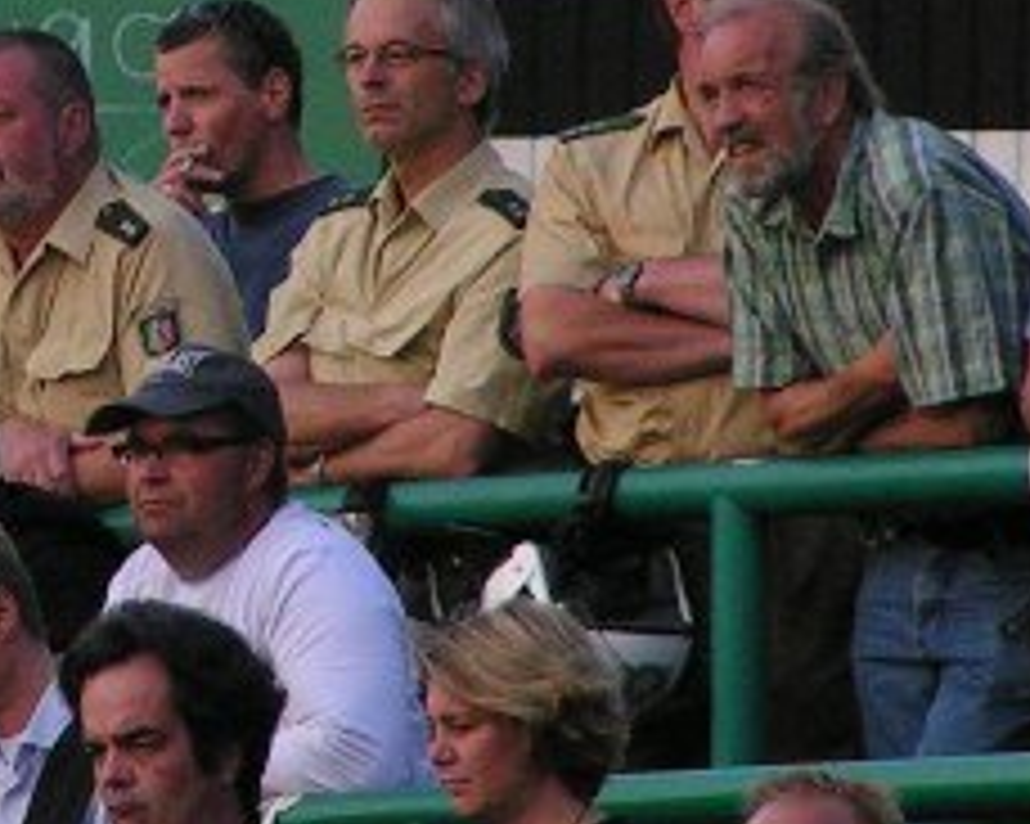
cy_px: 18
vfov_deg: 1.5
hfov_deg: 1.8
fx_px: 32269
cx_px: -13
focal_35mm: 1059
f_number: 3.5
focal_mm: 47.6
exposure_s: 1/400
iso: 160
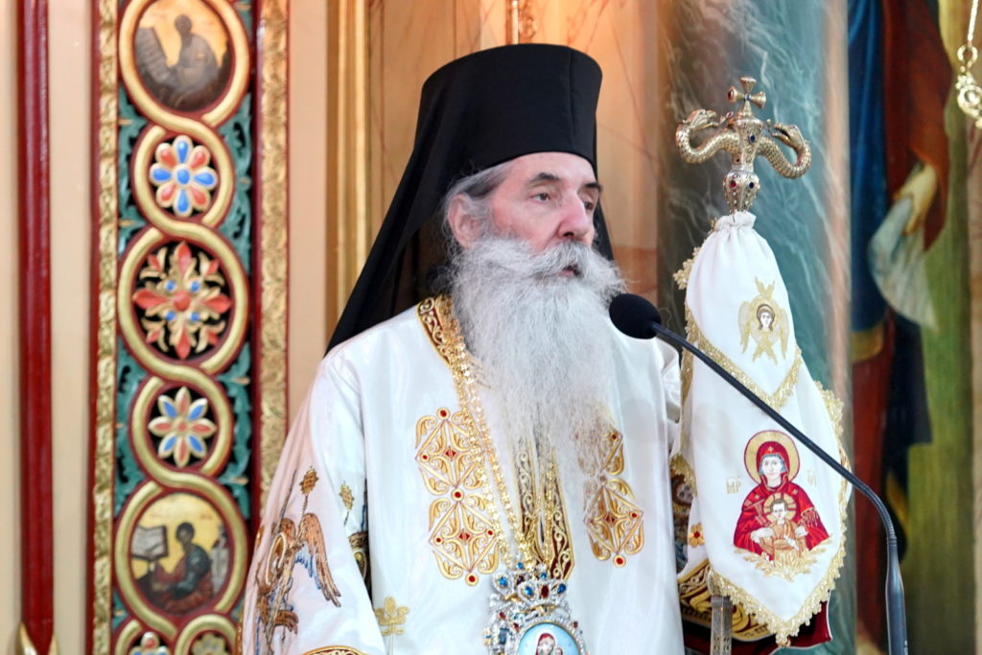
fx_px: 2864
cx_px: 491
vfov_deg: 13.0
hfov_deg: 19.5
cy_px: 328
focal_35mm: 105
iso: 2000
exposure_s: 1/160
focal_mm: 70
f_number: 3.5
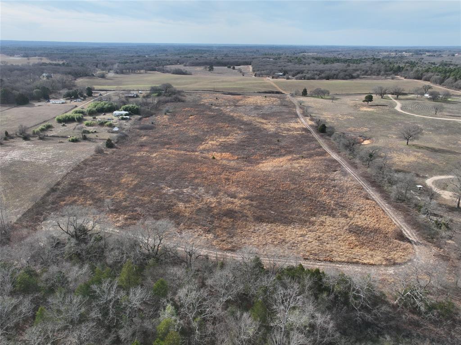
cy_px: 172
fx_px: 319
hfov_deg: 71.6
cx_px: 230
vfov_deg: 56.8
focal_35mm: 24
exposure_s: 1/320
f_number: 5.6
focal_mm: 12.29
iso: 104
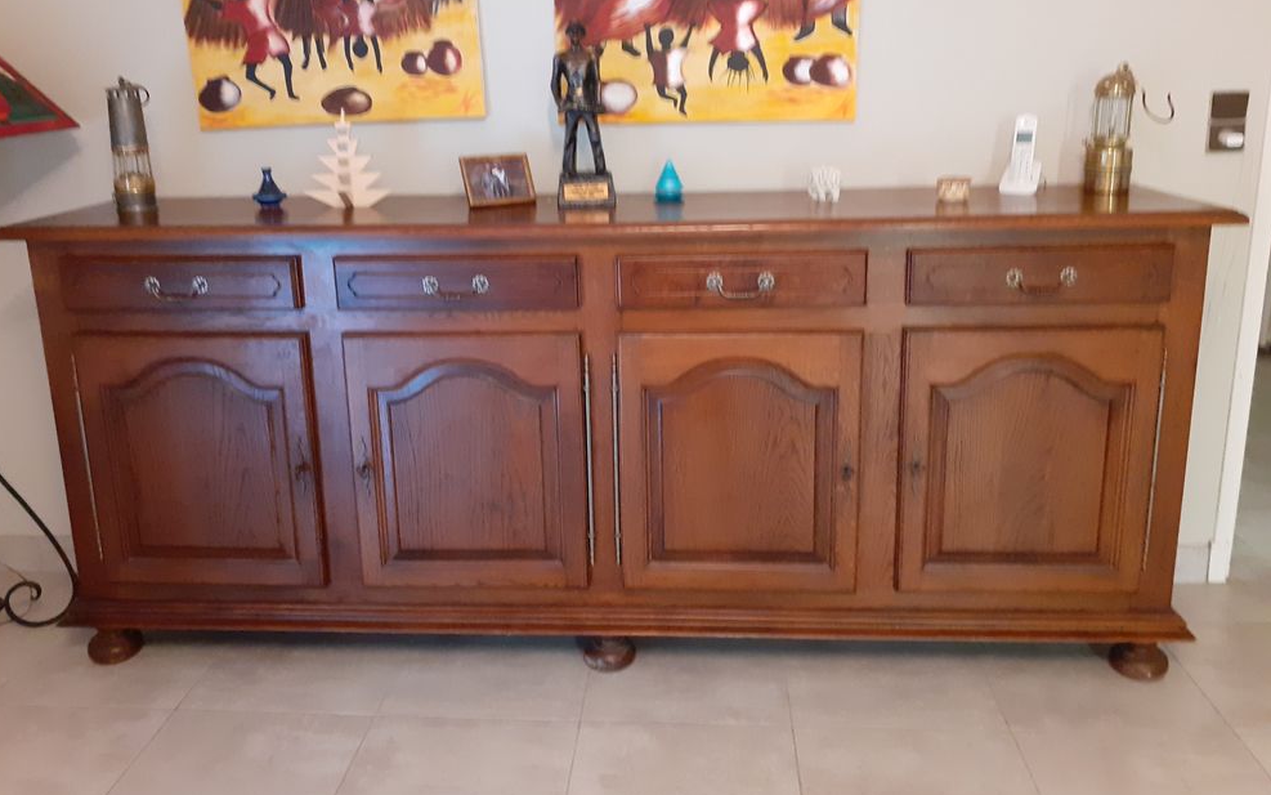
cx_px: 630
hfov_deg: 64.6
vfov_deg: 43.0
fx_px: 1005
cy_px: 326
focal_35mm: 29
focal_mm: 3.6
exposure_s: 1/25
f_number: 1.9
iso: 400
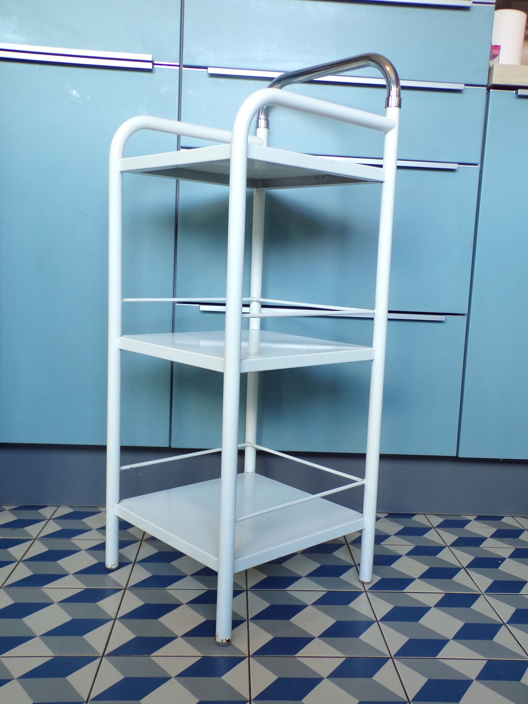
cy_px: 347
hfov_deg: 42.9
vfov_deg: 55.4
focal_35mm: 33
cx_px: 264
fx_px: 671
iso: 200
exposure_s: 1/26
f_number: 3.2
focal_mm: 5.8
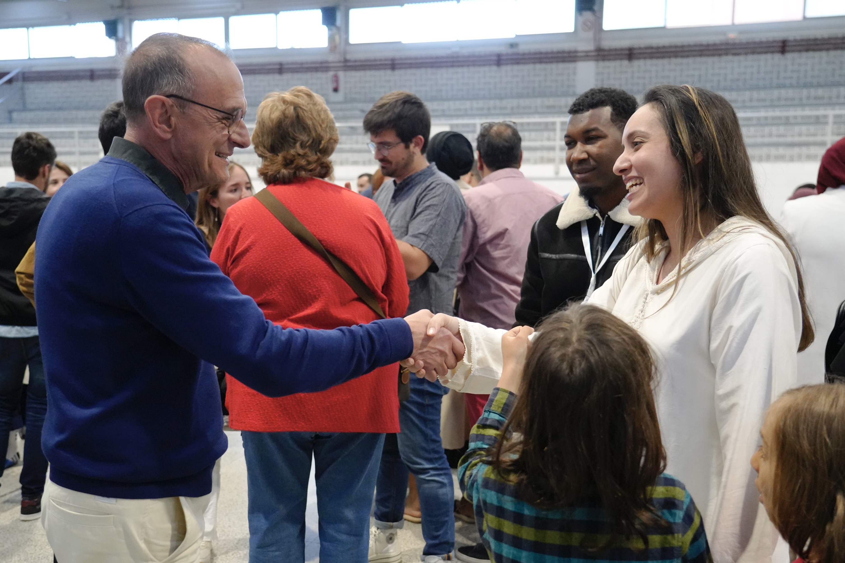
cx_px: 422
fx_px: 751
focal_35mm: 32
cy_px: 282
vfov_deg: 41.1
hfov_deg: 58.7
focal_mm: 32
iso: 6400
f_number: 4
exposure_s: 1/400
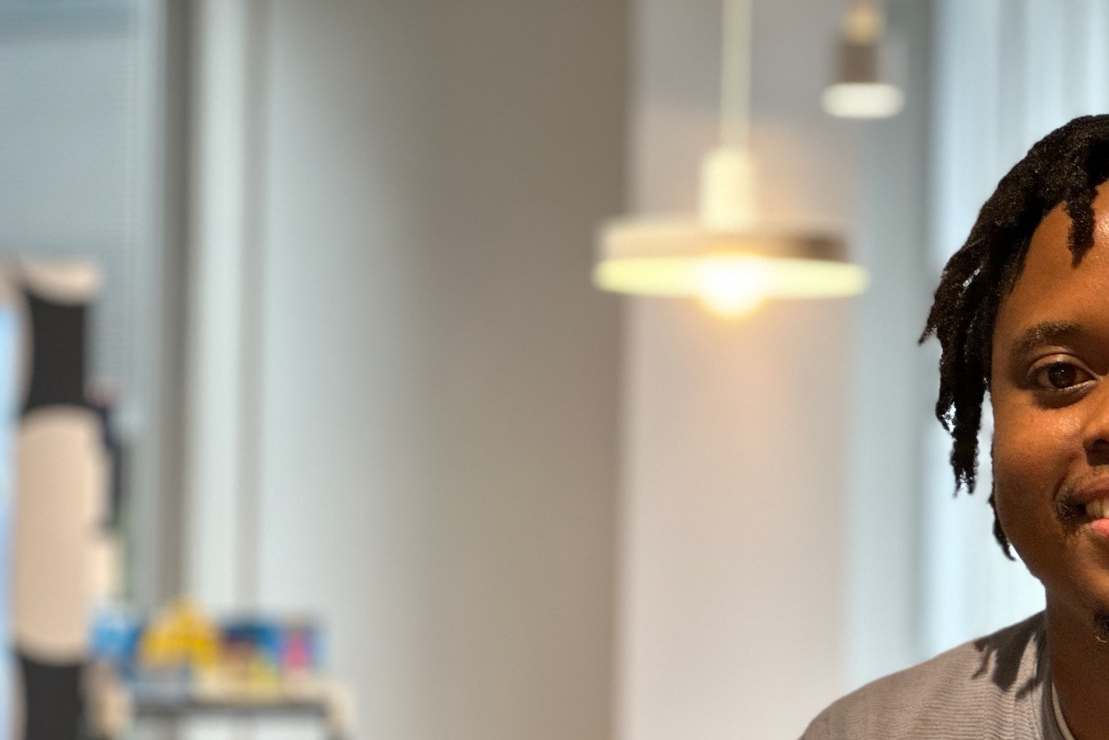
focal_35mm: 172
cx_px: 1059
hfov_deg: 11.8
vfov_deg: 8.0
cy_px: 686
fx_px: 5299
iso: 125
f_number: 2.8
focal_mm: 9
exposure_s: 1/100
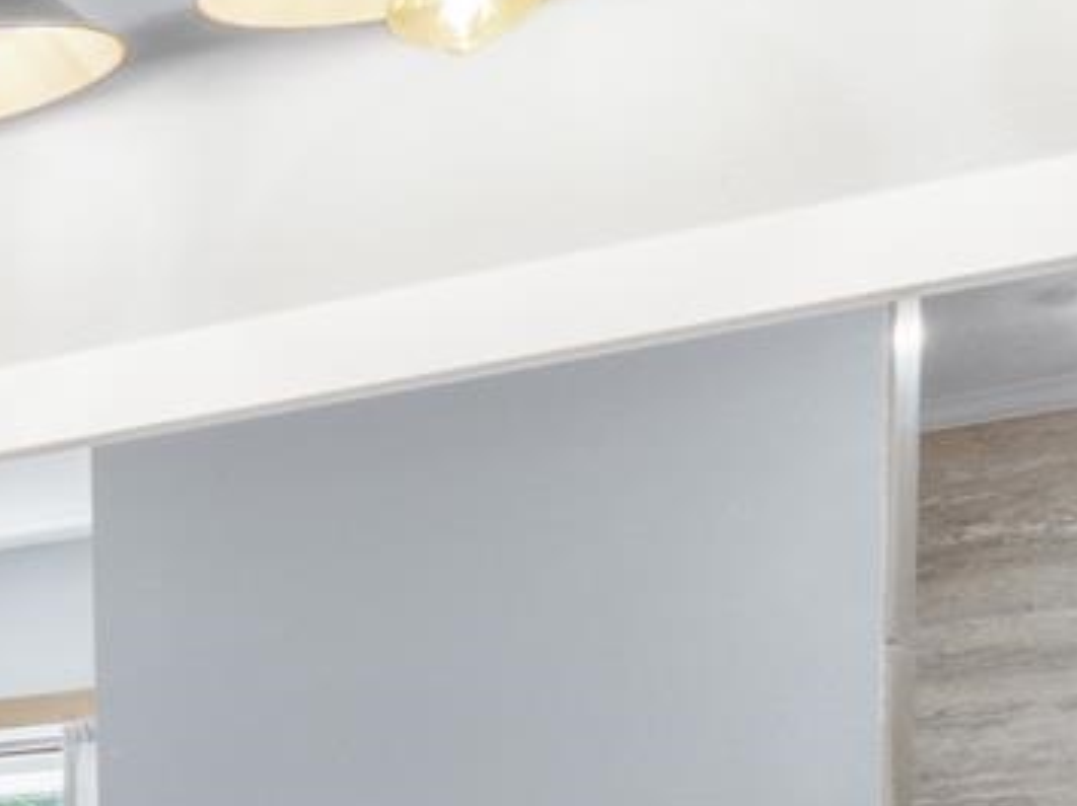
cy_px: 1303
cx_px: -2413
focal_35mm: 102
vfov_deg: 13.4
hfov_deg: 10.5
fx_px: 3171
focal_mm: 10
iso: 200
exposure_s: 1/1.67
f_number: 9
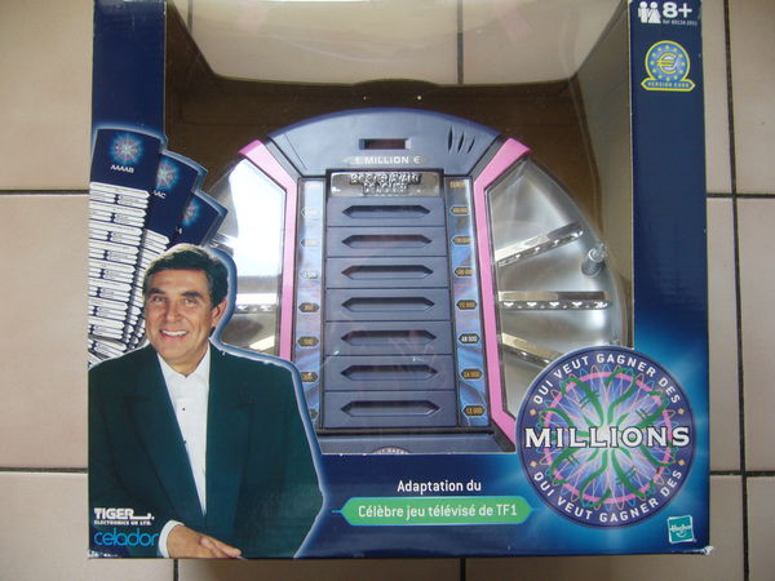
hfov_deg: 52.6
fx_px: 784
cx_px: 388
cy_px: 290
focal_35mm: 35
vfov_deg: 40.7
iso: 80
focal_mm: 5.8
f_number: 2.8
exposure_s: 1/30
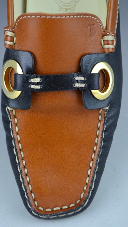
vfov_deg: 37.5
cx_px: 57
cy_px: 113
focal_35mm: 56
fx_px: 335
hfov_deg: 21.6
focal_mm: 35
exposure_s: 1/50
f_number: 5
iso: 400
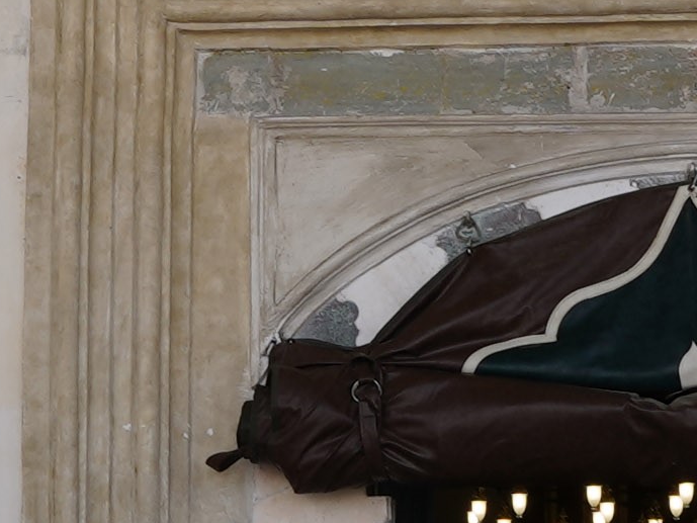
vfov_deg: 7.4
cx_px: 729
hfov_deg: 9.8
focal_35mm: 201
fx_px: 4048
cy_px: 6
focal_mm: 24
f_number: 11
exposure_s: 1/40
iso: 100
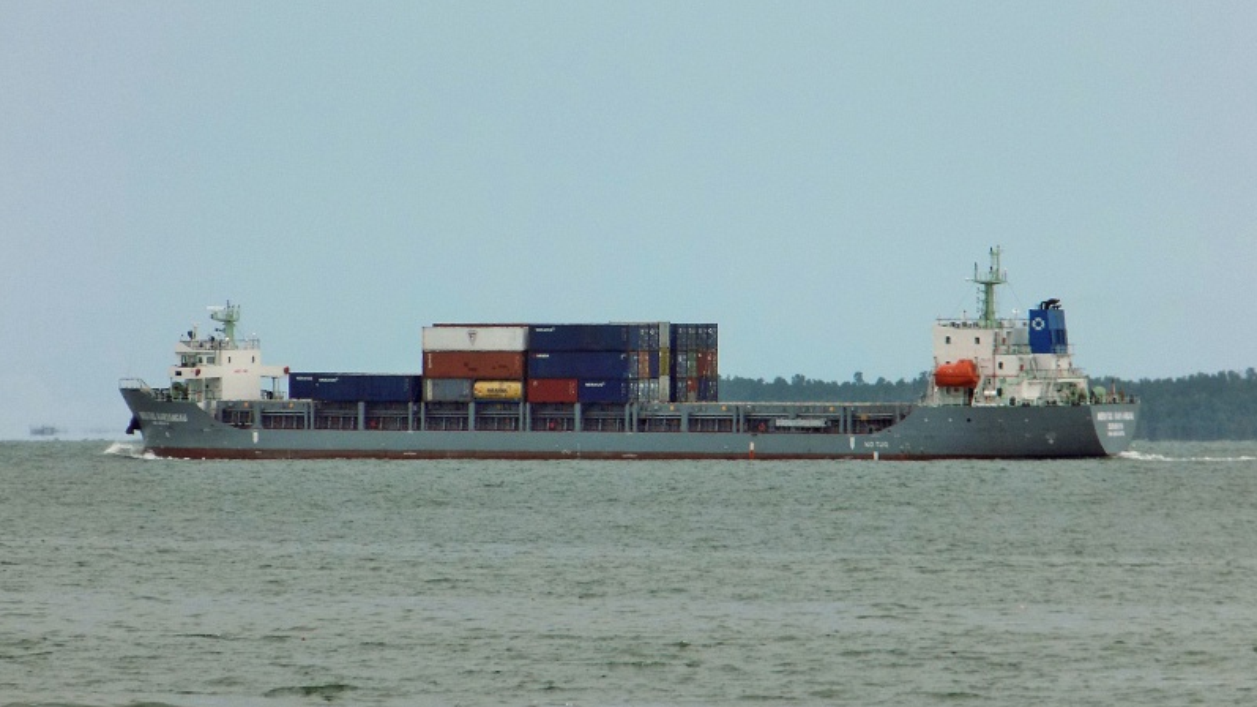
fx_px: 16296
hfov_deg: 4.4
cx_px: 629
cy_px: 284
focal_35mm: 489
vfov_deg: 2.5
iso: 80
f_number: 5.9
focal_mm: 79.5
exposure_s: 1/640
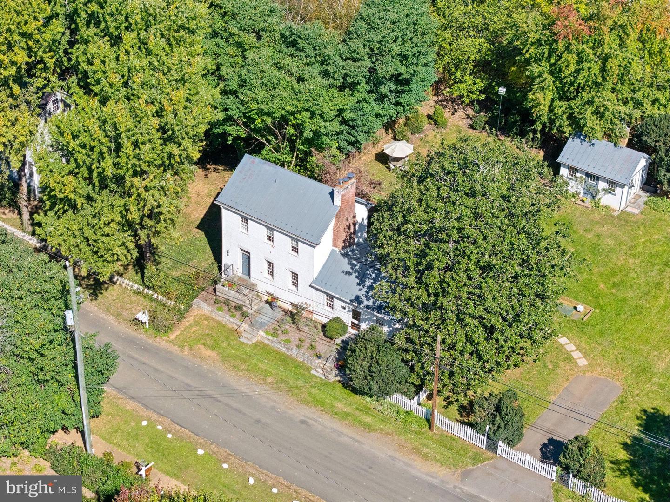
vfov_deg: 21.0
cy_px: 251
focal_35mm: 70
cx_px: 335
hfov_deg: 27.8
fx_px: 1355
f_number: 2.8
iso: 190
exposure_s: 1/2000
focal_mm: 19.35
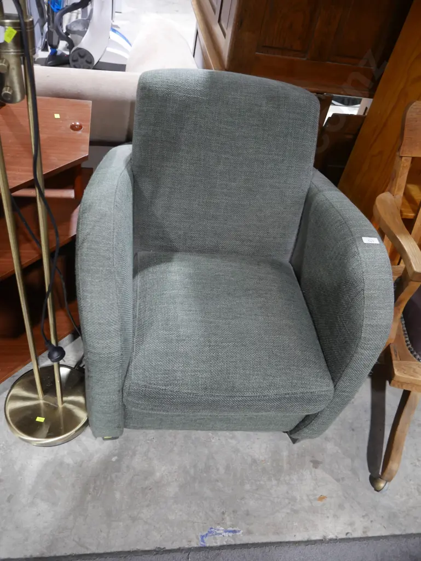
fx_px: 454
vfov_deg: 63.4
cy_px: 280
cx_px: 210
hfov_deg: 49.8
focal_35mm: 28
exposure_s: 1/60
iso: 1000
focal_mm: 14
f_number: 3.5
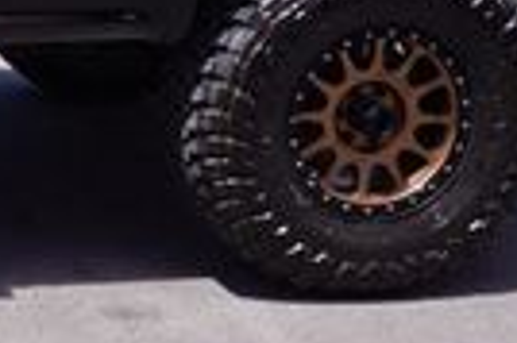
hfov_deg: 15.7
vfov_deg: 11.5
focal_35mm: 115
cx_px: -359
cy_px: -127
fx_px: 1650
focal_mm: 16
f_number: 10
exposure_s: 1/80
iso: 100
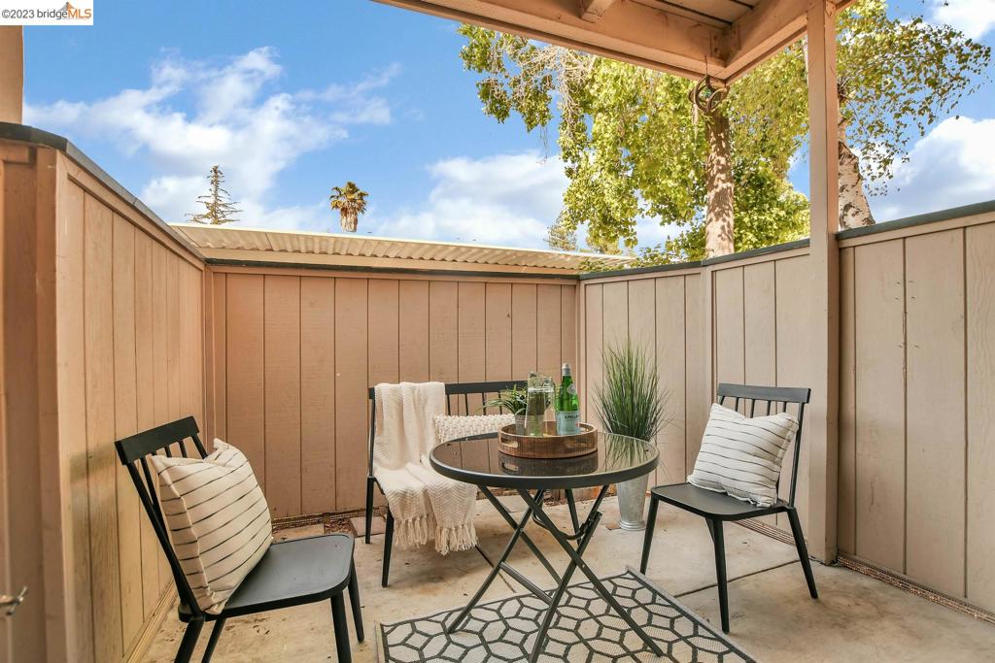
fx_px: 415
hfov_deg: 100.4
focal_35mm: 15
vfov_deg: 77.3
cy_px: 332
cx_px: 498
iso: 500
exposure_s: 1/100
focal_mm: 10
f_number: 5
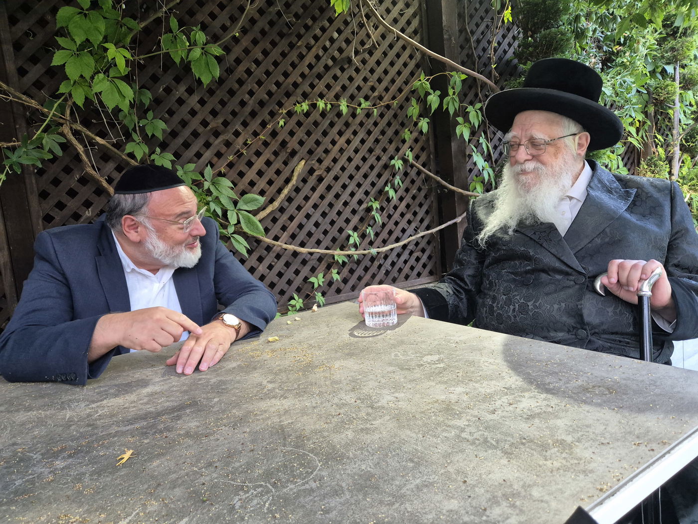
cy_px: 262
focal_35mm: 23
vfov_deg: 58.9
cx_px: 349
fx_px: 464
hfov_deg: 73.9
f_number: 1.8
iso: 640
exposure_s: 1/100
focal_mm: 5.4
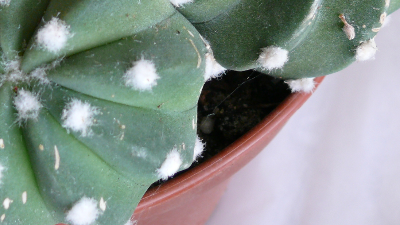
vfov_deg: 12.9
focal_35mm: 89
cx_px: 84
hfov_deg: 23.6
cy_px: -102
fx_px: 944
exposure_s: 1/30
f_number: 2.8
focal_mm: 7.4
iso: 100
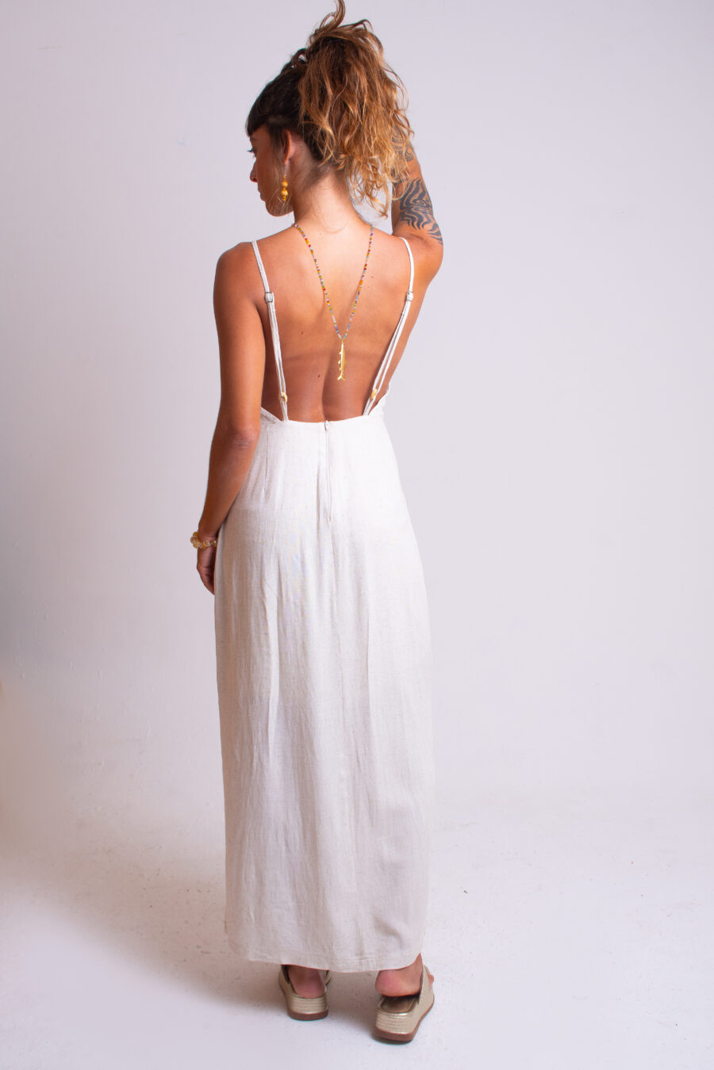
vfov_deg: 48.5
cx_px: 357
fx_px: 1190
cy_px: 535
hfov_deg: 33.4
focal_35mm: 40
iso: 100
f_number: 9
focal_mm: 27
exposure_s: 1/160
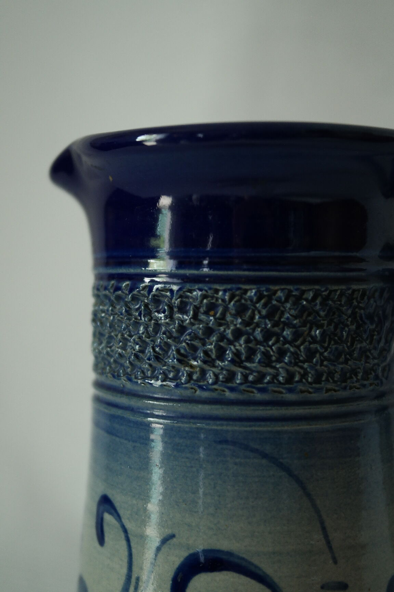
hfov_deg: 25.5
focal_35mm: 53
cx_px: 197
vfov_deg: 37.5
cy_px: 296
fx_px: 870
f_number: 5.6
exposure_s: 1/30
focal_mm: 35
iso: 800
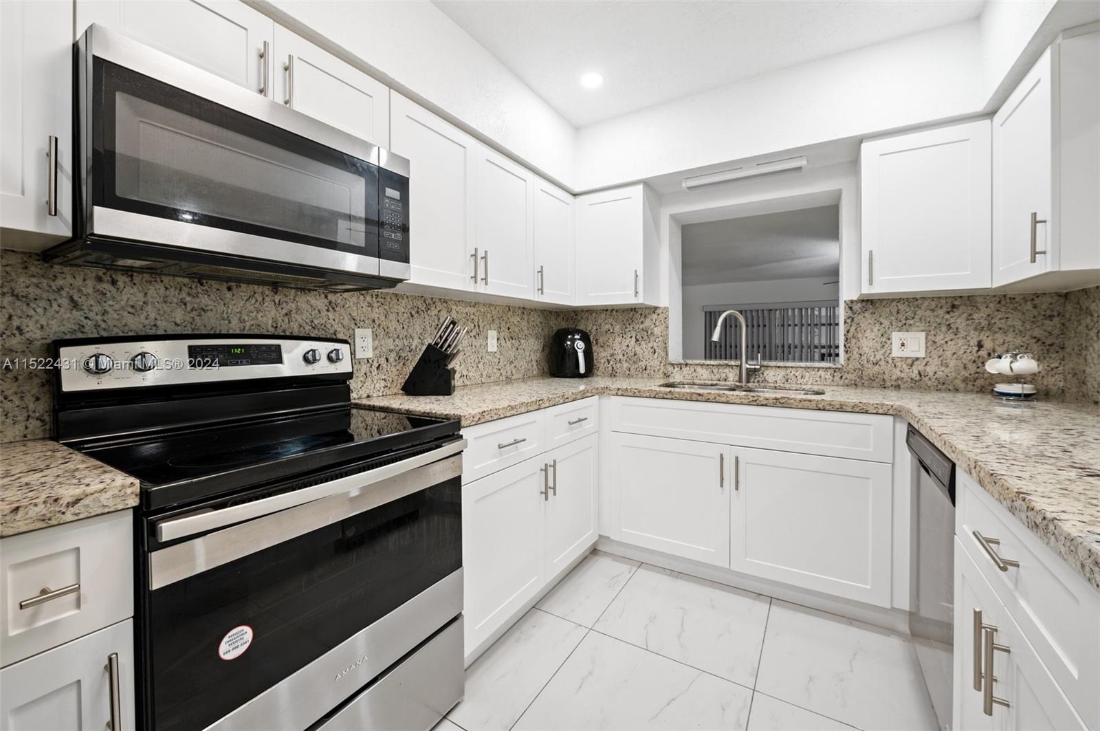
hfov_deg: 104.3
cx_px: 550
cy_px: 366
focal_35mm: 14
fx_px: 427
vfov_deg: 81.1
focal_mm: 14
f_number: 8
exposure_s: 1/3
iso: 200
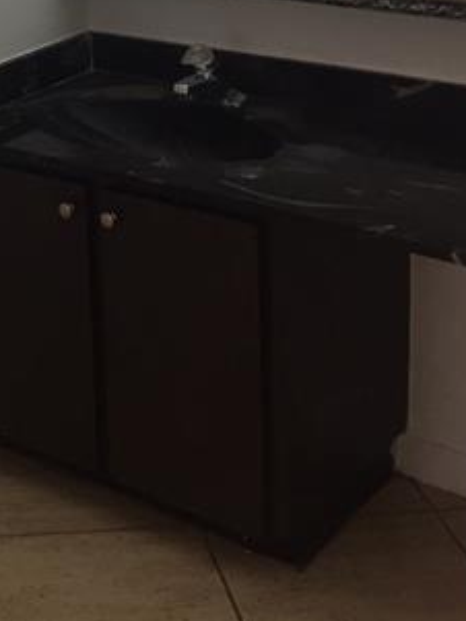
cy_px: -25
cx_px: -105
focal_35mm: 74
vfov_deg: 24.9
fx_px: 1327
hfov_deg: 18.8
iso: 32
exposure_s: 1/30
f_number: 2.2
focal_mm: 4.15
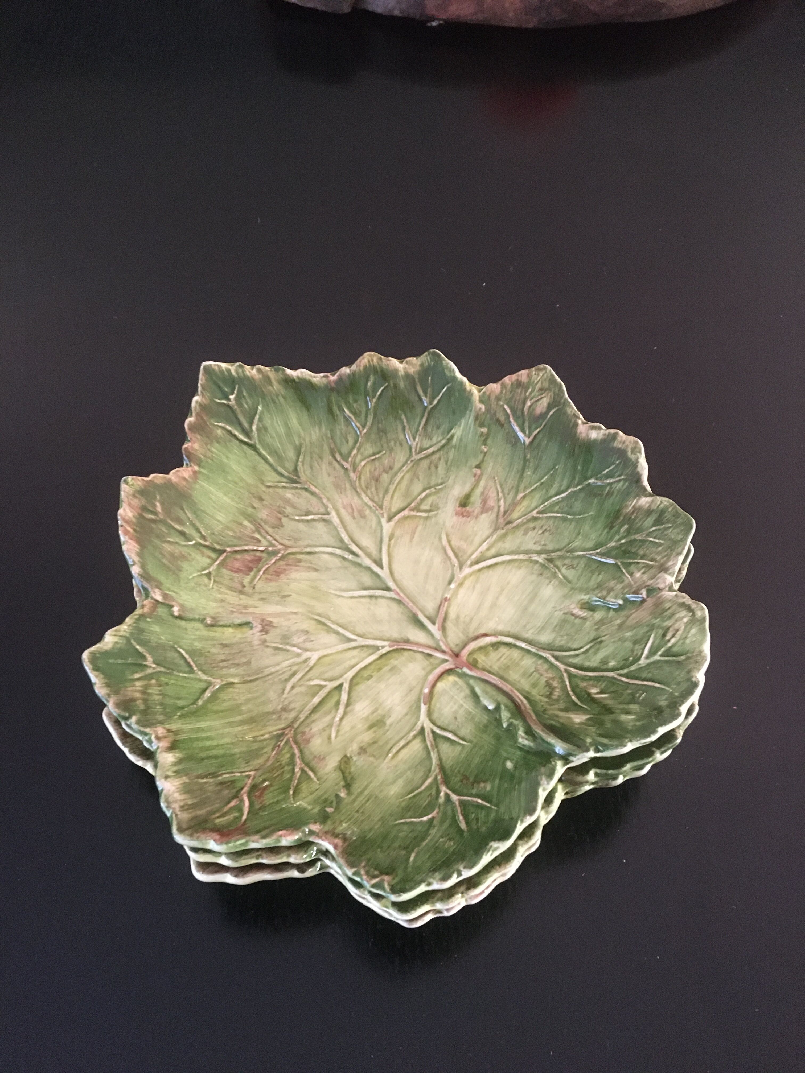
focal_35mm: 29
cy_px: 536
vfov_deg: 61.7
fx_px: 899
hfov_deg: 48.2
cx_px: 402
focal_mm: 4.15
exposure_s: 1/17
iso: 250
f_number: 2.2
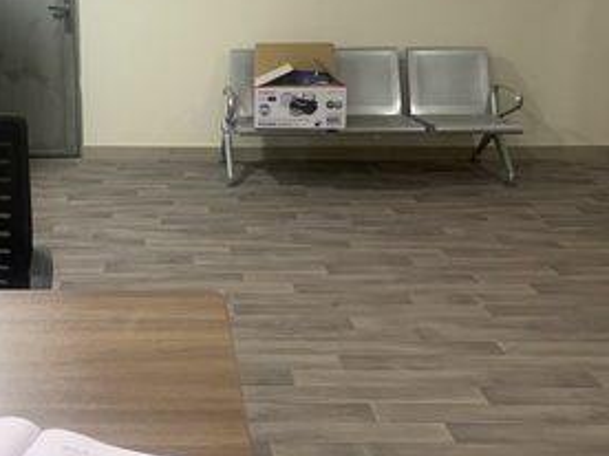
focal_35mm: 43
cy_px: 135
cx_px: 145
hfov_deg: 42.4
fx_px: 756
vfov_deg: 33.2
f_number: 1.8
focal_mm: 4.25
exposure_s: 1/60
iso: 250
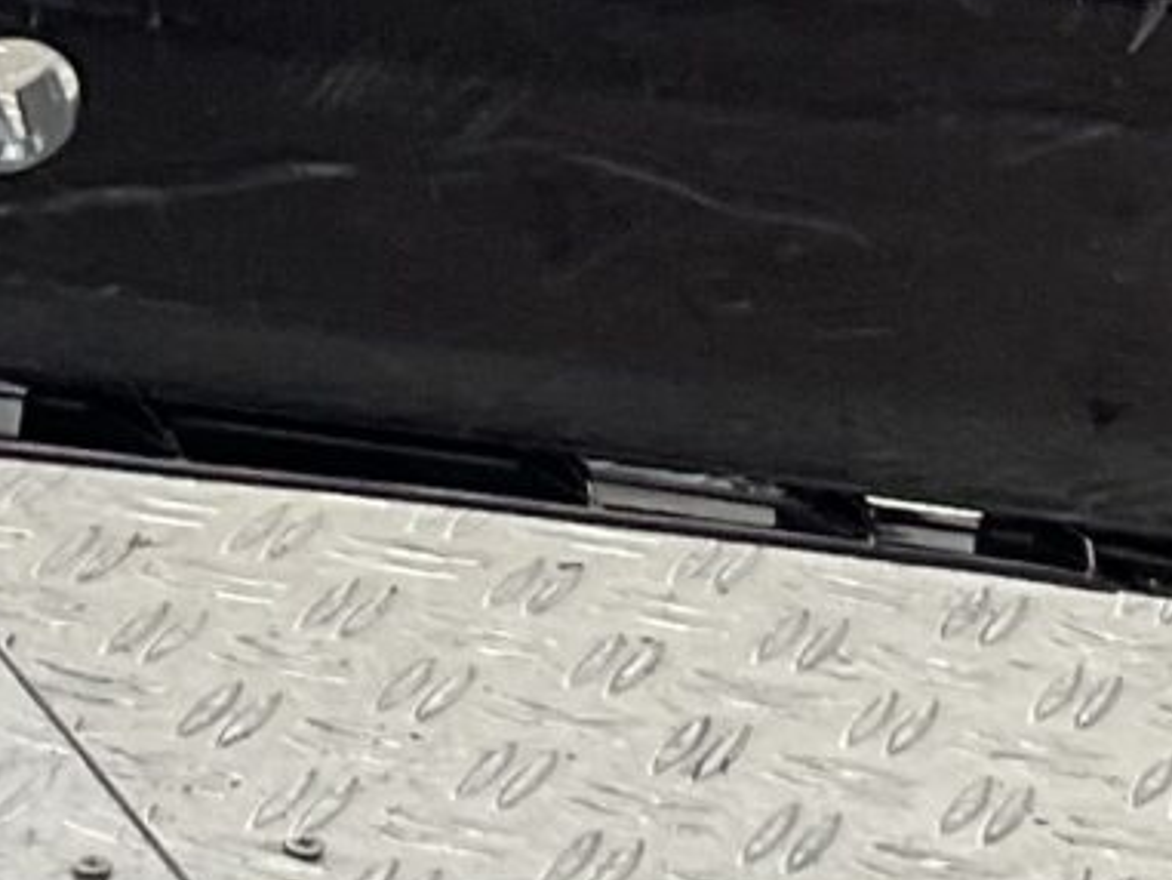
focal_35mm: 195
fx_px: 6604
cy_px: -160
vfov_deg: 7.6
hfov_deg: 10.1
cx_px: 458
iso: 25
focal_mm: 3
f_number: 1.8
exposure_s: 1/100
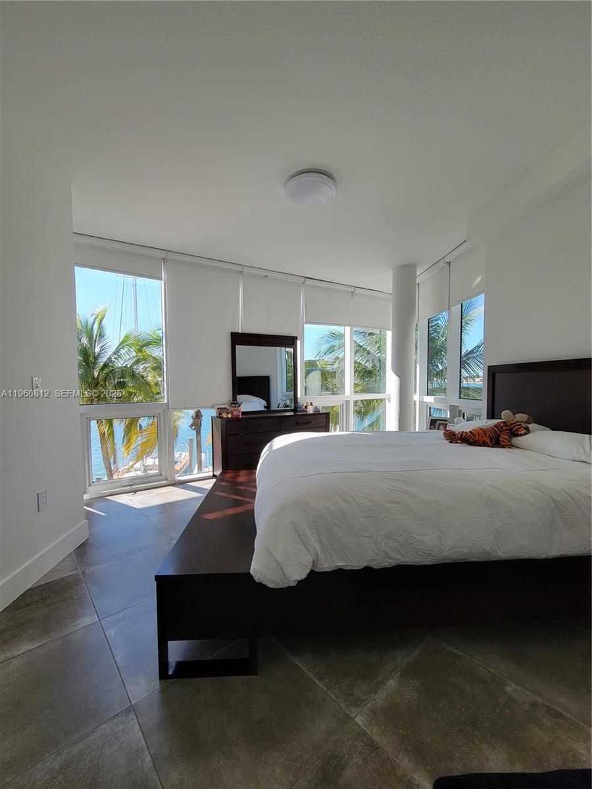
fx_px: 296
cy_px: 394
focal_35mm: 13
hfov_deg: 89.9
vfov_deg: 106.2
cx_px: 296
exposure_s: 1/406
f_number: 2.2
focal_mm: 2.2
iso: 50
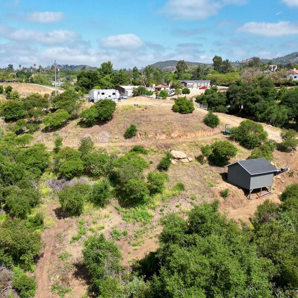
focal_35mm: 36
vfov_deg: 46.0
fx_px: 351
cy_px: 161
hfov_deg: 45.9
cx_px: 124
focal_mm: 6.72
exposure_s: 1/2000
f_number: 1.7
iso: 100
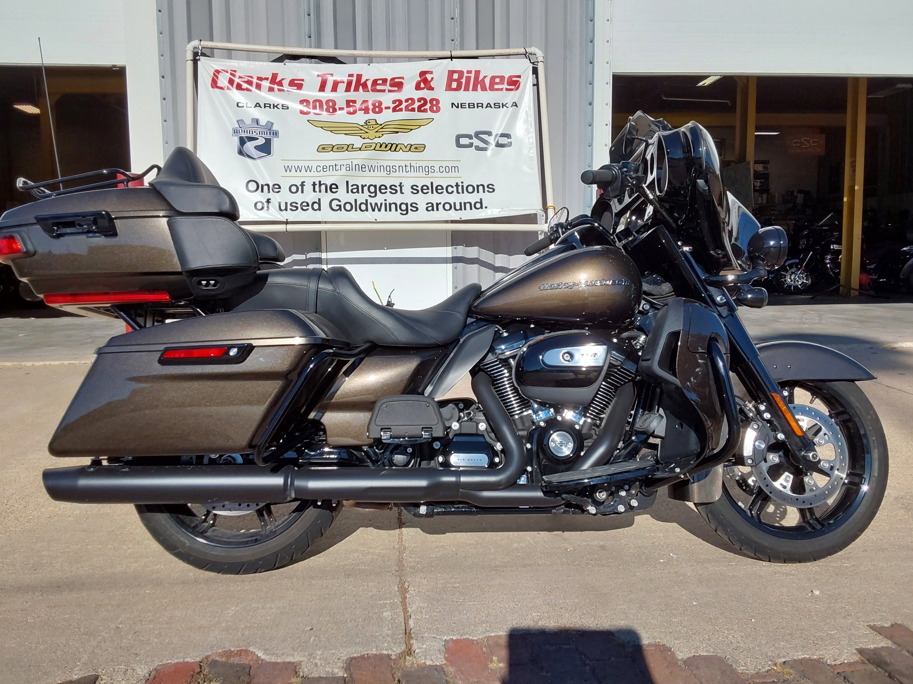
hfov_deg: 63.4
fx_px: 739
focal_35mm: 28
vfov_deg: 49.7
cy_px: 342
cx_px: 456
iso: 50
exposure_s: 1/3479
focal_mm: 2.91
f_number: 1.9
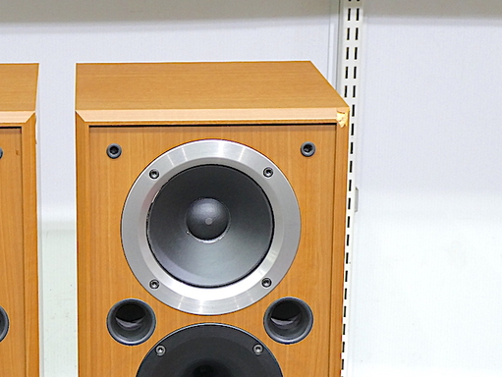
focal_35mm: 122
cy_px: 347
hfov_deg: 16.0
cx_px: 61
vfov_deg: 12.1
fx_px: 1770
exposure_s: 1/4
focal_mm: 11.7
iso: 200
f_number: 4.4
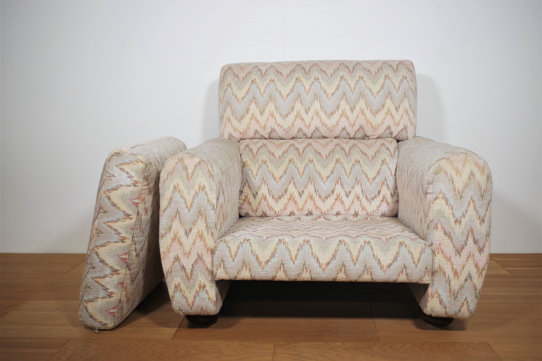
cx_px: 271
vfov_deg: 36.9
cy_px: 180
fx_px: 542
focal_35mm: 36
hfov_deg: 53.1
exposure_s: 1/60
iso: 400
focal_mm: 24.38
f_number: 4
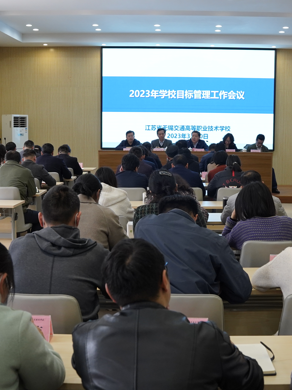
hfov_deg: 27.9
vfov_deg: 36.8
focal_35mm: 52
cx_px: 187
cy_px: 195
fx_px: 585
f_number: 4
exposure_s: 1/160
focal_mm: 24
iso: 1250
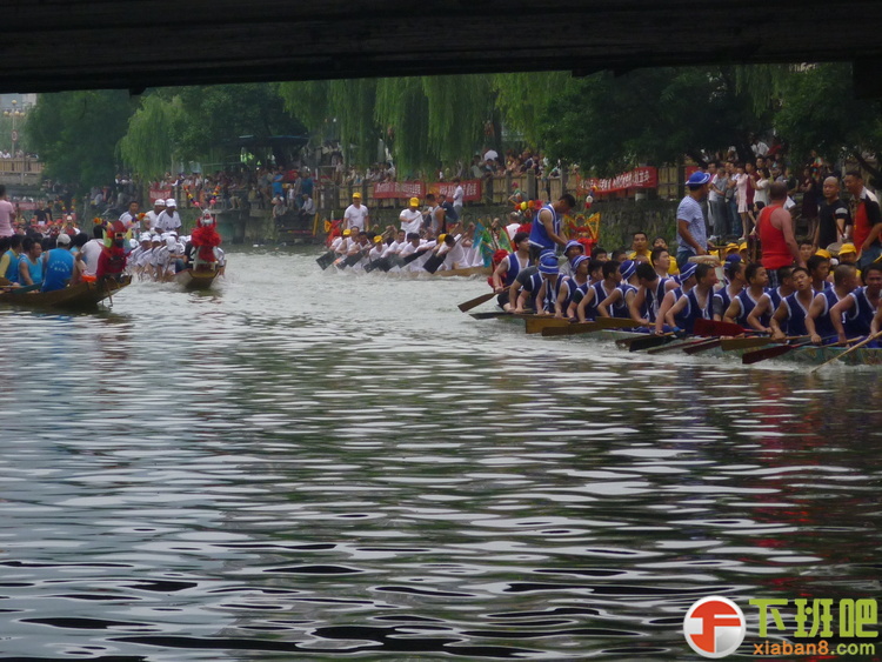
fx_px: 4180
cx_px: 441
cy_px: 331
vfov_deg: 9.1
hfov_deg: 12.0
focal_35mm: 164
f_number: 5.8
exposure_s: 1/125
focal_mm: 18.6
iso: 160
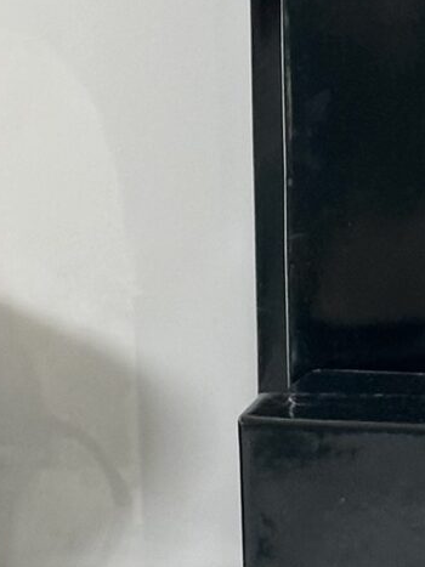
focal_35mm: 263
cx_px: -166
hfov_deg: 5.6
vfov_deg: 7.5
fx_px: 4307
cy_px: 103
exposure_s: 1/91
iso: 80
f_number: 1.78
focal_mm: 6.86
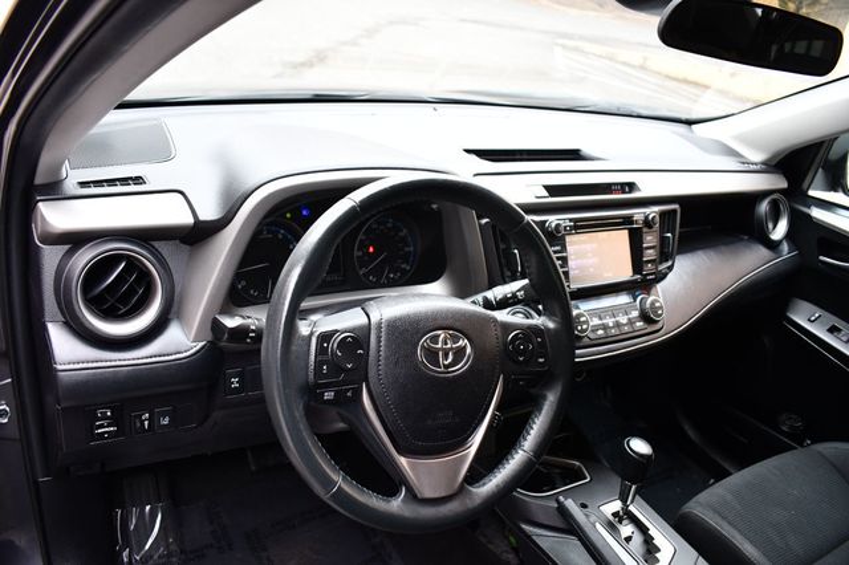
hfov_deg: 62.0
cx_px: 424
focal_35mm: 30
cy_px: 282
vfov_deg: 43.6
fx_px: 707
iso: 800
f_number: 3.5
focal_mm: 20
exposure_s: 1/125
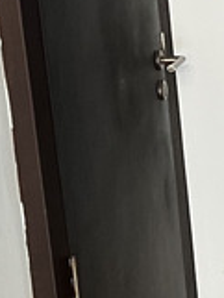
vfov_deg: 12.1
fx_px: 1405
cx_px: 454
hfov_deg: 8.6
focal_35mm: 163
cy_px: 120
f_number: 1.5
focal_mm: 5.7
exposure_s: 1/50
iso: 160
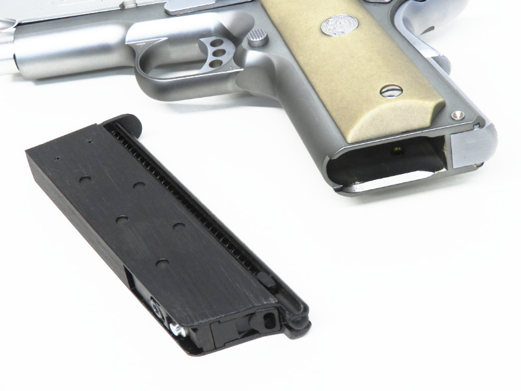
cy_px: 196
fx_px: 1054
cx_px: 260
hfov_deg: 27.8
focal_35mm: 70
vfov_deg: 21.0
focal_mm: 12.5
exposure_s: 1/25
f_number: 5.6
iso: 200
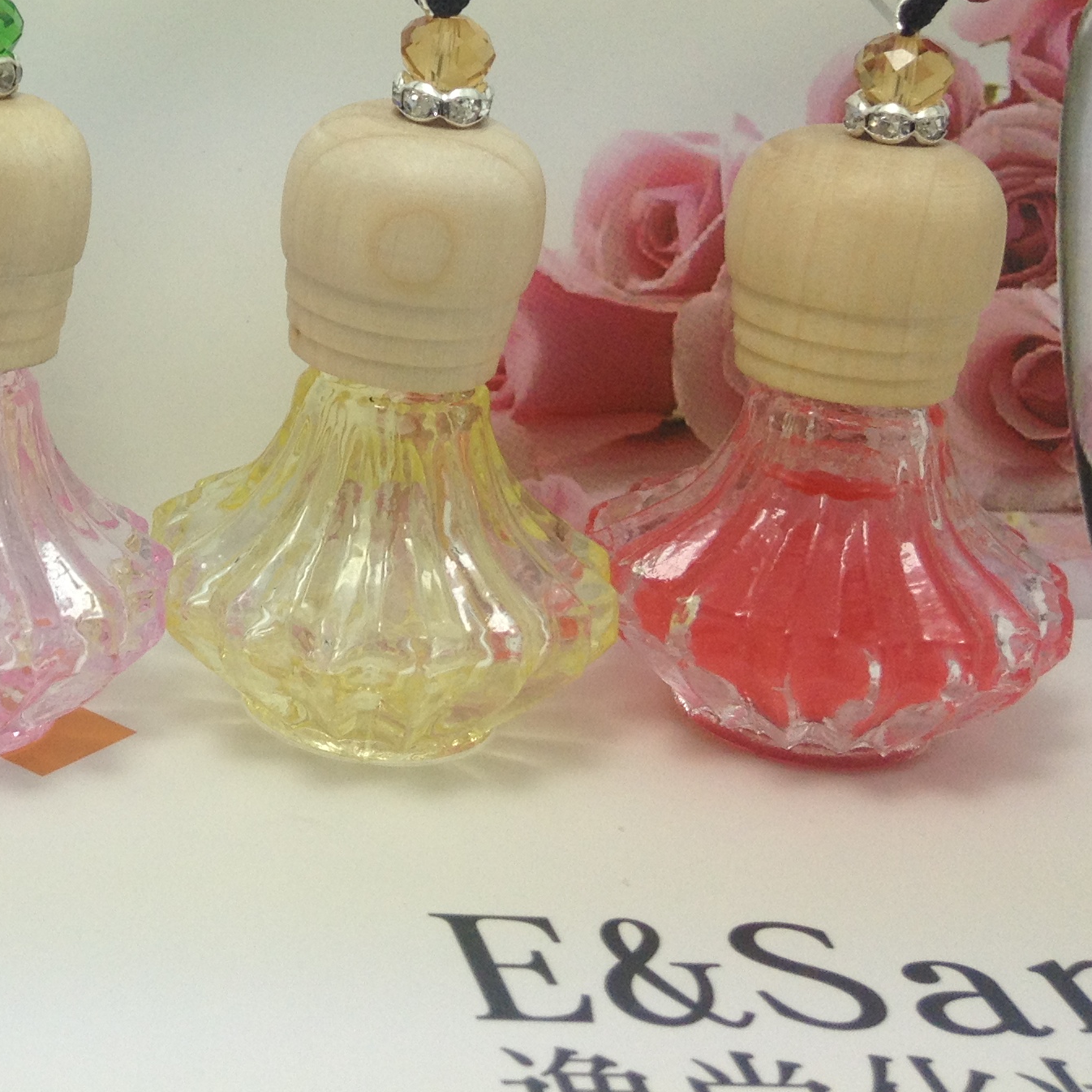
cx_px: -161
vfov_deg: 22.6
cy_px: 172
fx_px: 2677
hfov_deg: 21.6
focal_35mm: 75
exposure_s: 1/345
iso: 50
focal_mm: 4.28
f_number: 2.4
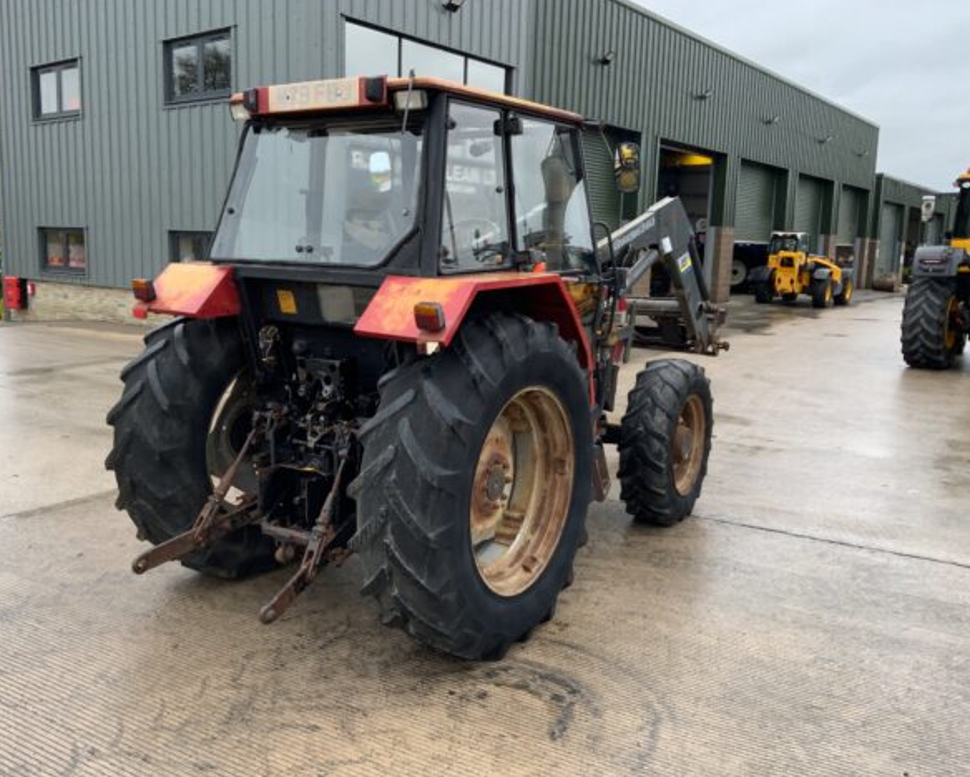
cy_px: 380
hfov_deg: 57.1
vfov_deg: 47.2
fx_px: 891
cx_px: 442
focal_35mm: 31
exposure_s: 1/122
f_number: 1.8
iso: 20
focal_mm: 3
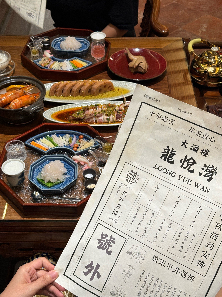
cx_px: 111
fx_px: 410
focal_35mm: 48
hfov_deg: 30.3
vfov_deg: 39.7
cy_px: 148
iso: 64
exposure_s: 1/50
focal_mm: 6.86
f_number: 1.78
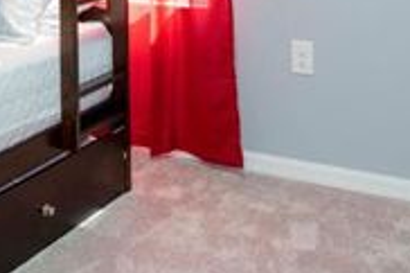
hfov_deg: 29.1
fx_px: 751
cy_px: -118
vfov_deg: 18.5
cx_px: 28
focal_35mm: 66
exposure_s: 1/10
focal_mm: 17
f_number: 11
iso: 1000
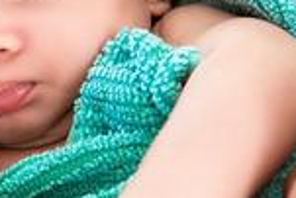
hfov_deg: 13.7
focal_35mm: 149
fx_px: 1226
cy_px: 85
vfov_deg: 9.2
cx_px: 40
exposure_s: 1/100
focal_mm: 42
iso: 400
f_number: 4.5
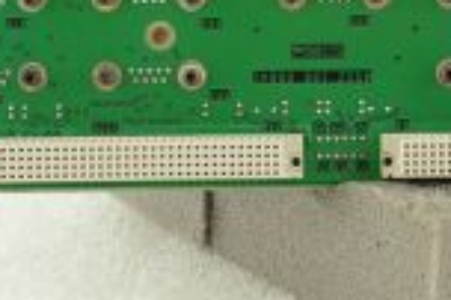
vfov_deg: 5.9
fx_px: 2866
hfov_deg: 8.9
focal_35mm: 229
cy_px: -85
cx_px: 469
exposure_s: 1/125
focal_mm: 58
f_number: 9
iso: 1600
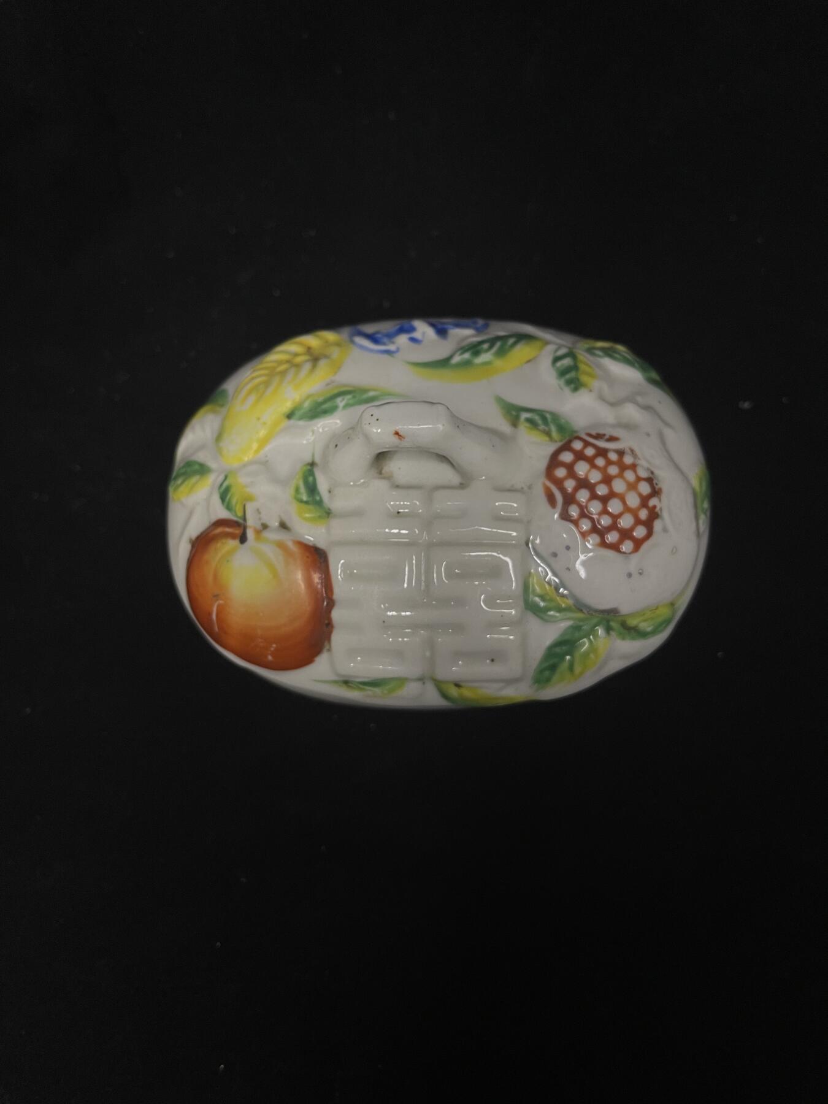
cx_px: 414
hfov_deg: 54.9
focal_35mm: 25
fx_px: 797
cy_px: 552
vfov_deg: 69.4
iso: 125
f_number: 1.6
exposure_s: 1/66
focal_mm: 5.1
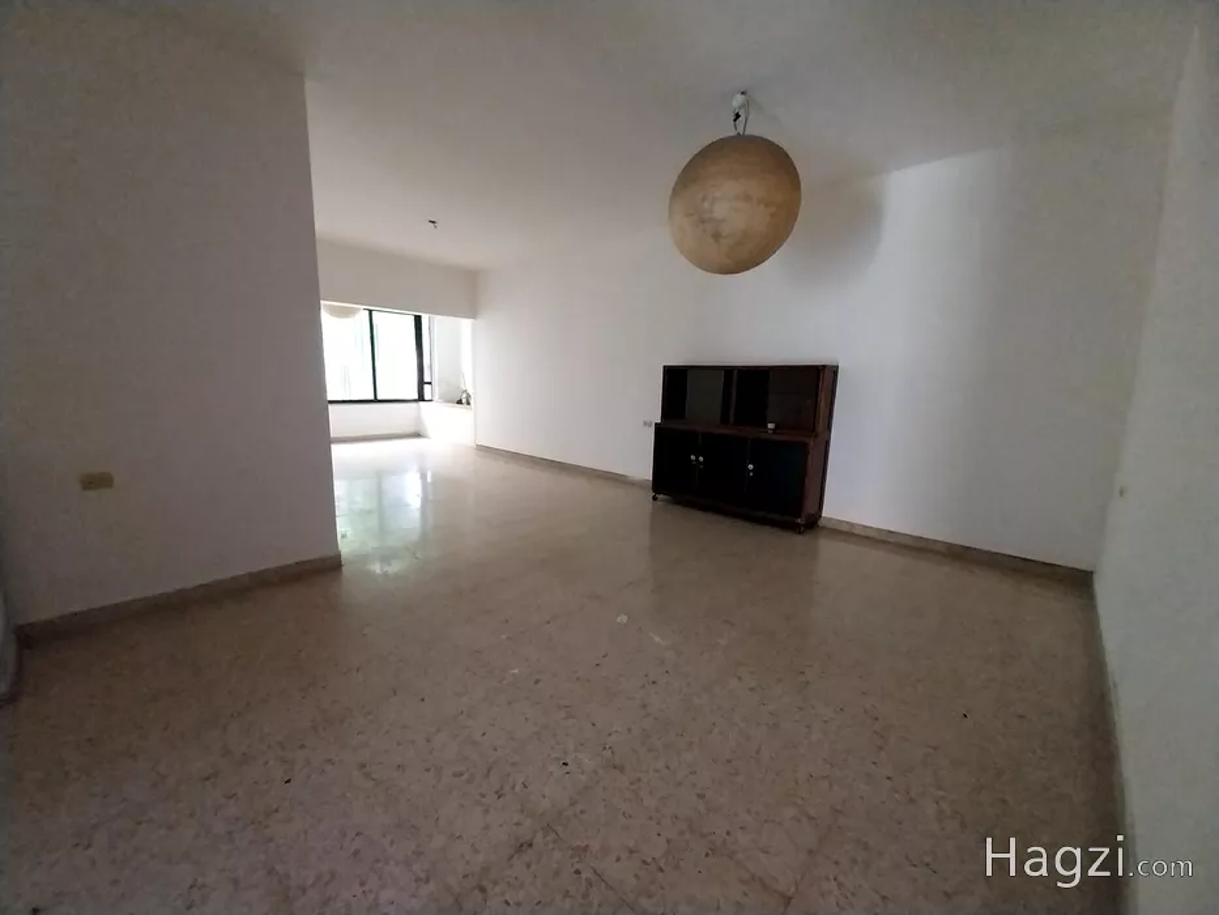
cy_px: 458
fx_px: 458
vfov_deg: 89.9
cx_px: 610
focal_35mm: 13
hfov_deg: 106.2
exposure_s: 1/14
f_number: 2.2
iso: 500
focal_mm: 1.3
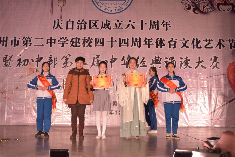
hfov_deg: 47.9
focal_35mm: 40
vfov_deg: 33.0
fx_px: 264
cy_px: 78
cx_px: 118
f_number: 5
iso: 320
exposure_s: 1/100
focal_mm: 27
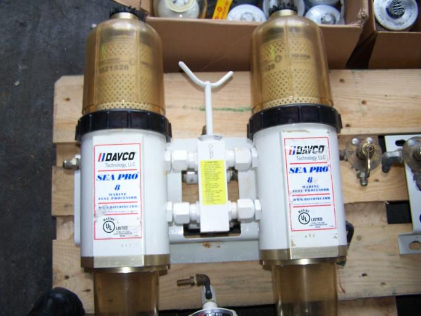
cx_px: 210
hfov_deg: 49.0
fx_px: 462
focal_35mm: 38
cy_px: 158
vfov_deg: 37.7
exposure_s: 1/125
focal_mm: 6.3
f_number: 2.8
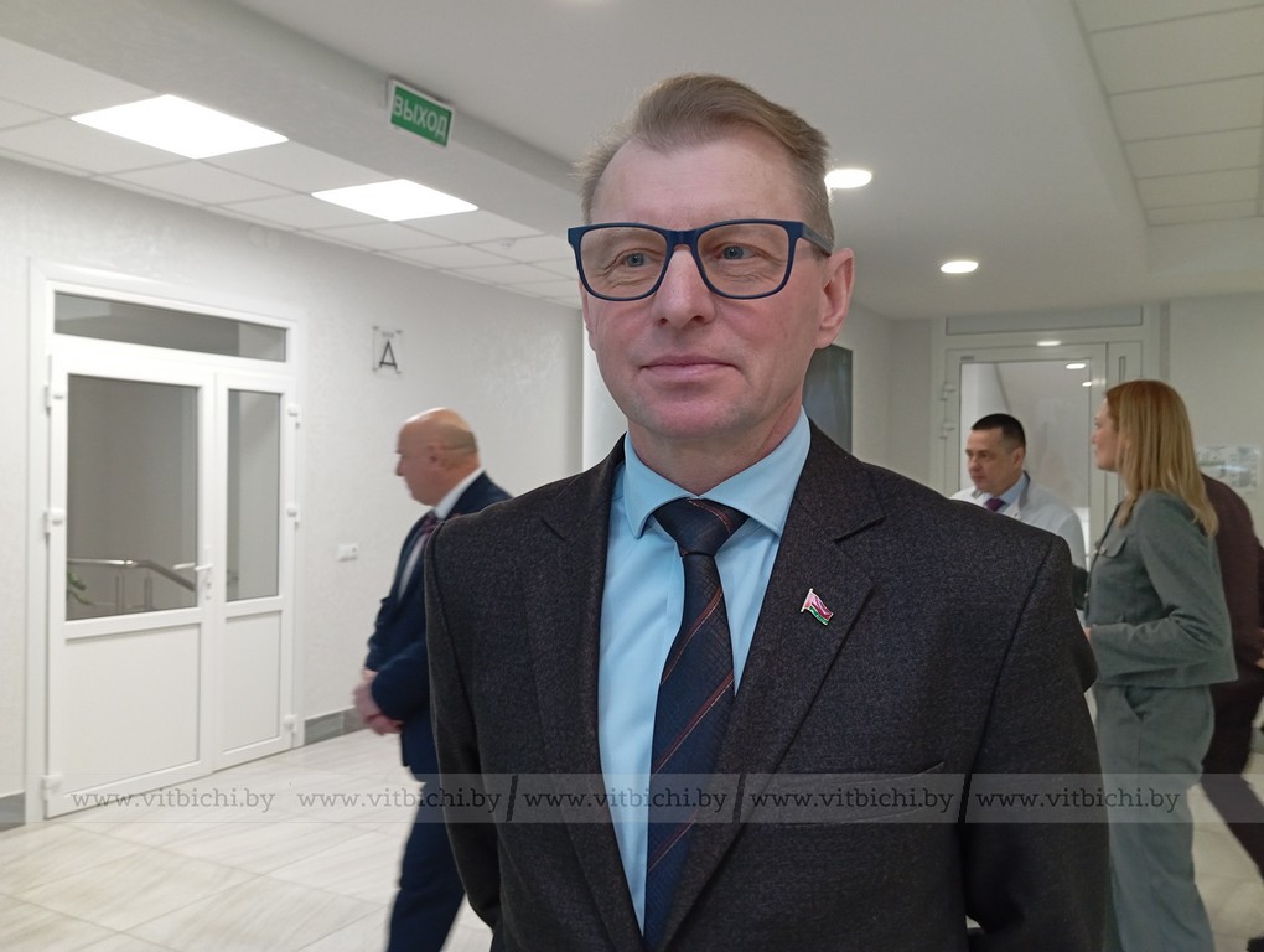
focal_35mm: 28
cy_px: 476
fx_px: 1024
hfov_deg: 63.4
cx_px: 632
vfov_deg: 49.9
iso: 161
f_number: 1.8
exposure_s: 1/50
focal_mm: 4.25
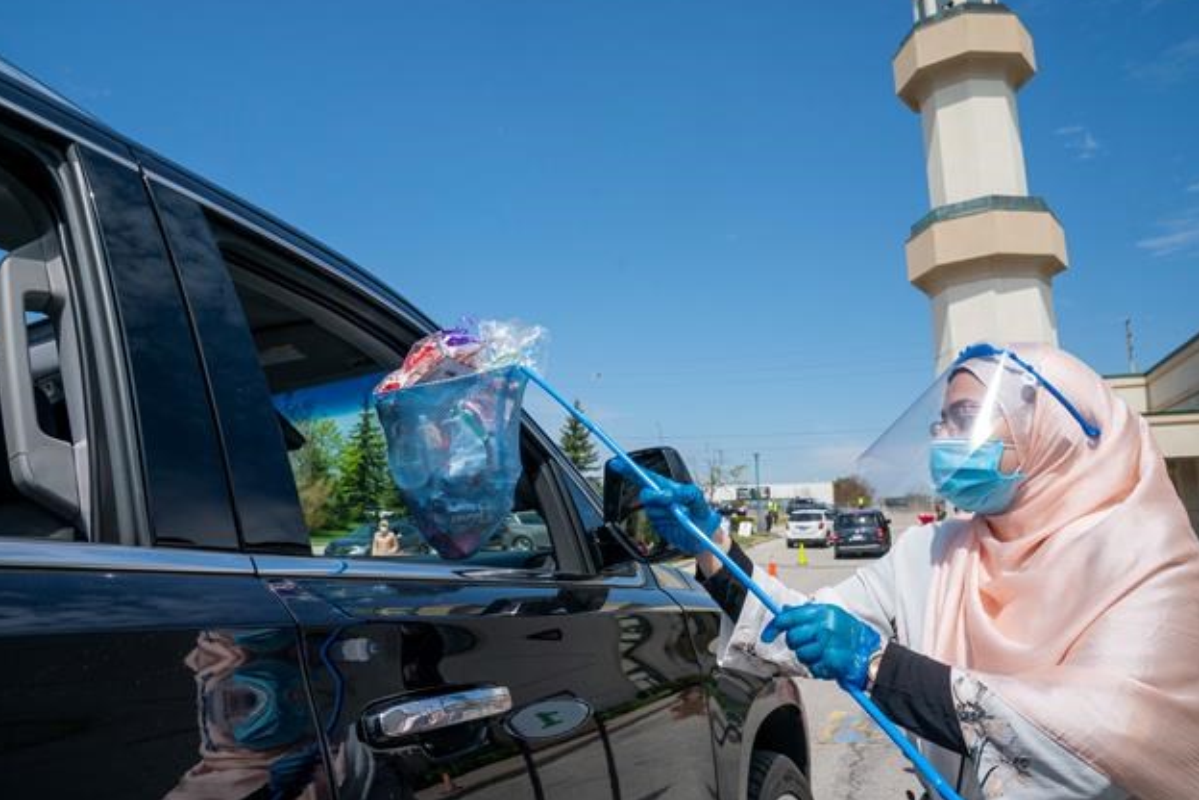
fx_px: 833
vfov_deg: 51.3
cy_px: 389
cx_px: 582
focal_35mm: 25
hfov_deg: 71.5
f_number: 10
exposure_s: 1/800
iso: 400
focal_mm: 24
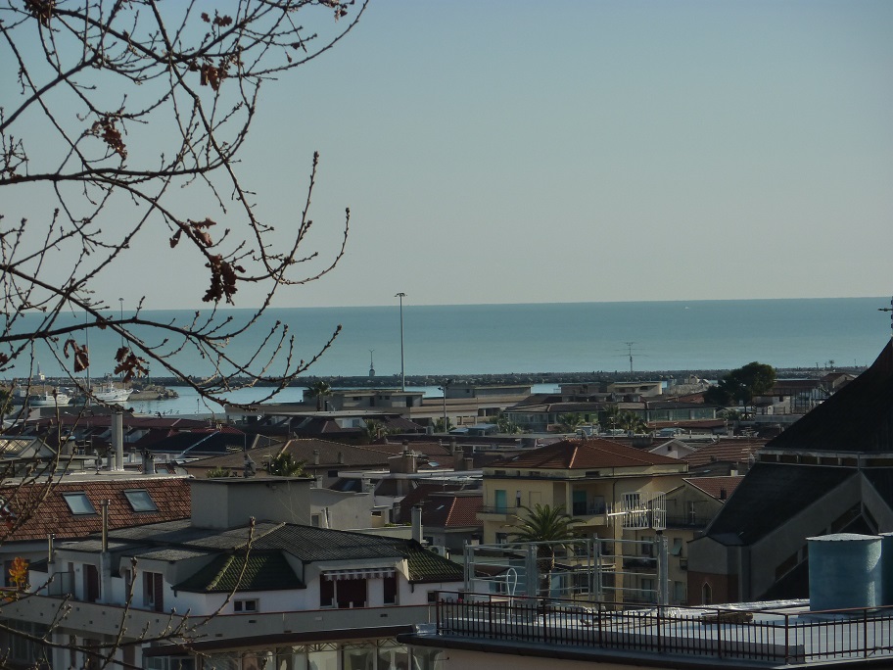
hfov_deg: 10.9
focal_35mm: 182
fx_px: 4695
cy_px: 335
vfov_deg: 8.2
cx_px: 446
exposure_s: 1/800
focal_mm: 29.9
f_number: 5.6
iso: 125
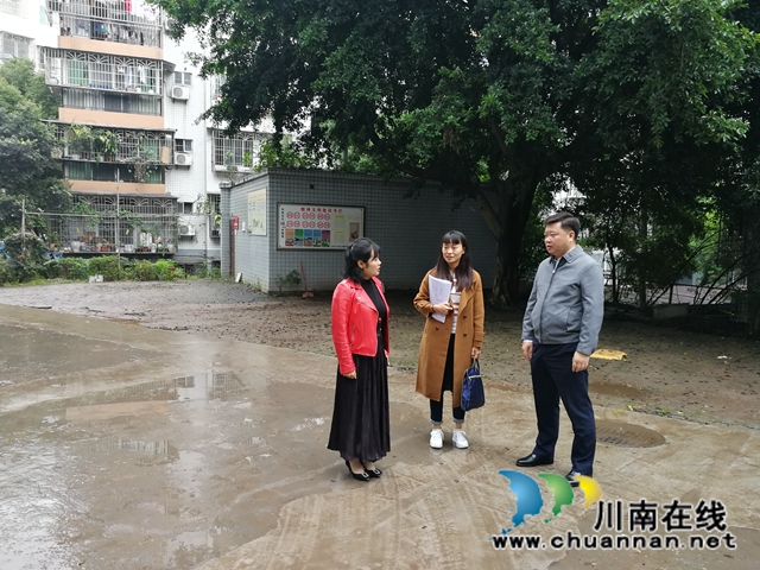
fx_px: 593
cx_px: 380
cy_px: 285
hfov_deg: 65.3
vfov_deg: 51.4
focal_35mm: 27
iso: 160
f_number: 2.2
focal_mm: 3.95
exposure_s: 1/50
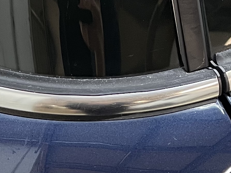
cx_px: -8
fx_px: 781
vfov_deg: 12.3
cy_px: 214
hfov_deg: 16.4
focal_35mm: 117
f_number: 1.6
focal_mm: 4.2
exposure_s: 1/50
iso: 160
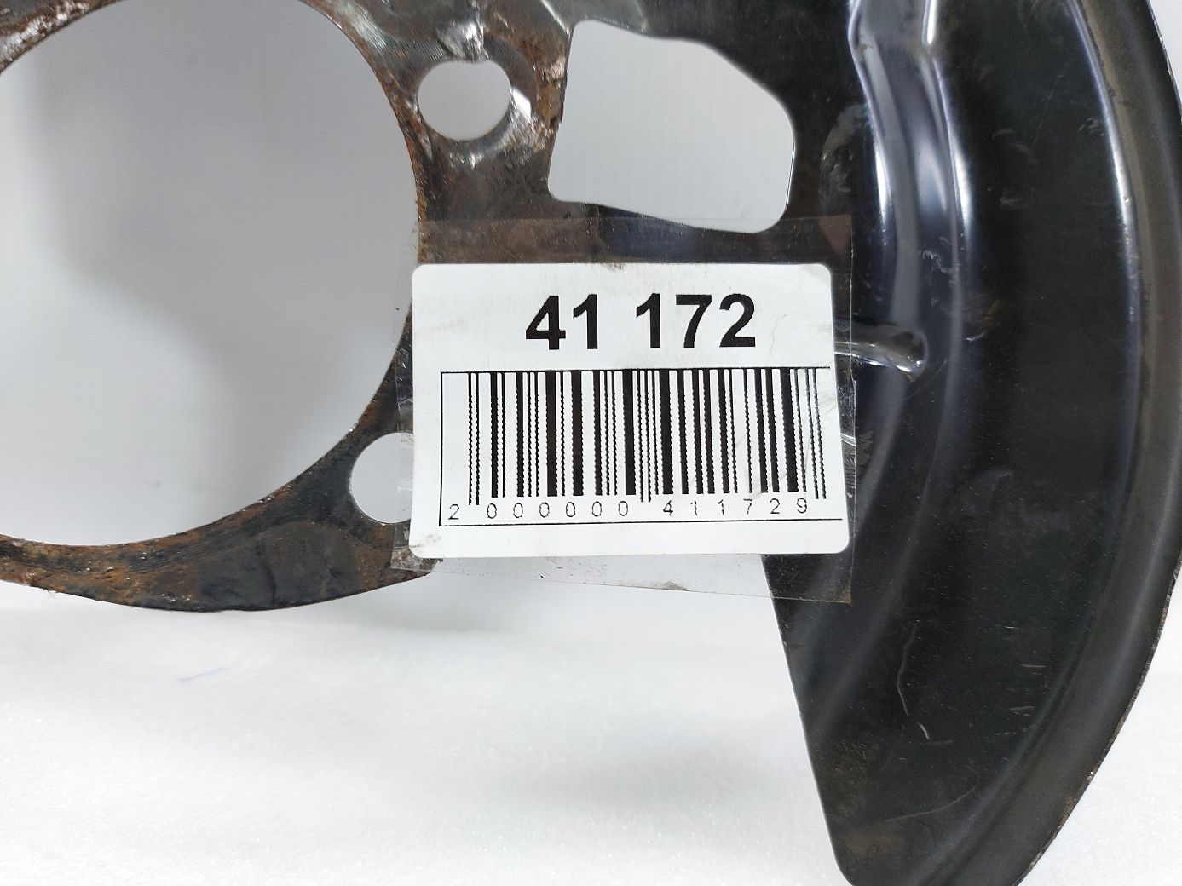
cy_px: 443
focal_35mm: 24
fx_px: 819
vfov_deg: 56.8
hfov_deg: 71.6
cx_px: 591
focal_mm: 5.23
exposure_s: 1/50
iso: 80
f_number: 1.8
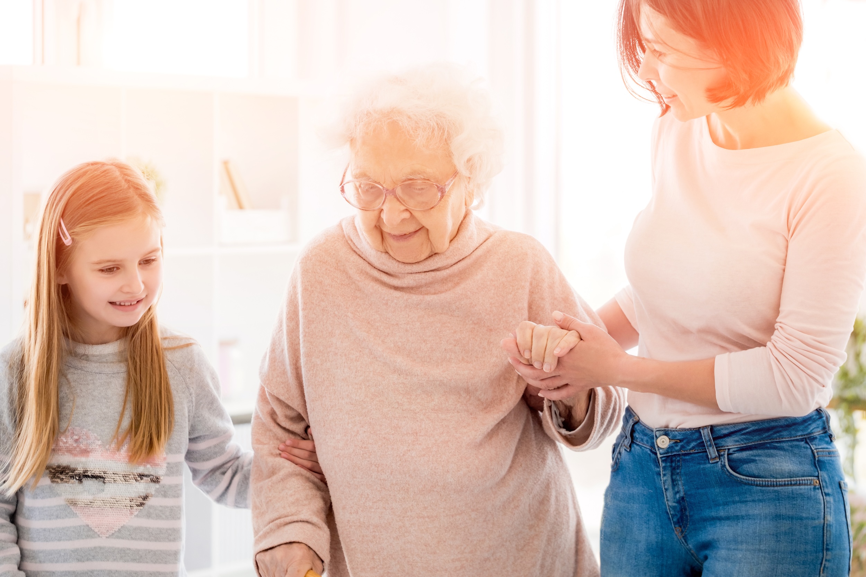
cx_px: 433
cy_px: 288
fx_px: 2887
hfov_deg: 17.1
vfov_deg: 11.4
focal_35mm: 120
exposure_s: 1/250
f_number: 3.6
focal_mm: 80
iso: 500
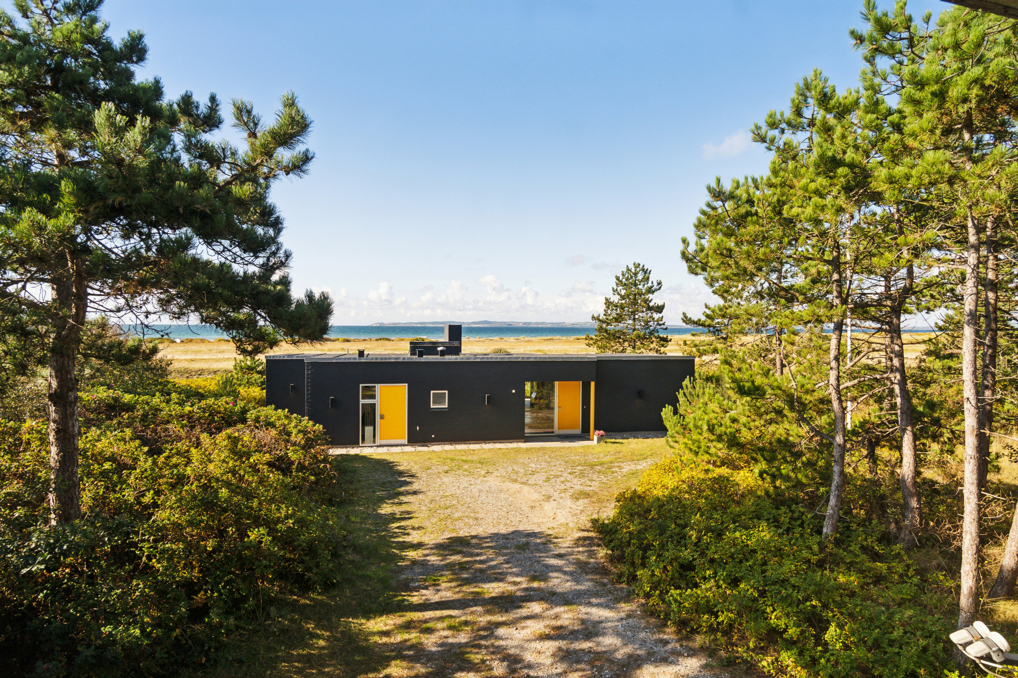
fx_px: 594
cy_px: 339
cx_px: 509
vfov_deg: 59.5
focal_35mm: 21
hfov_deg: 81.2
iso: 200
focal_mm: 14
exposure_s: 1/400
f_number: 8
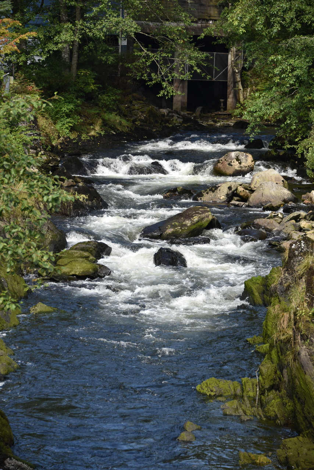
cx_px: 157
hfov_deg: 10.2
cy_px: 235
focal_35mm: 135
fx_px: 1765
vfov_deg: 15.2
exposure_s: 1/320
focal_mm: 135
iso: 160
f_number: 5.6
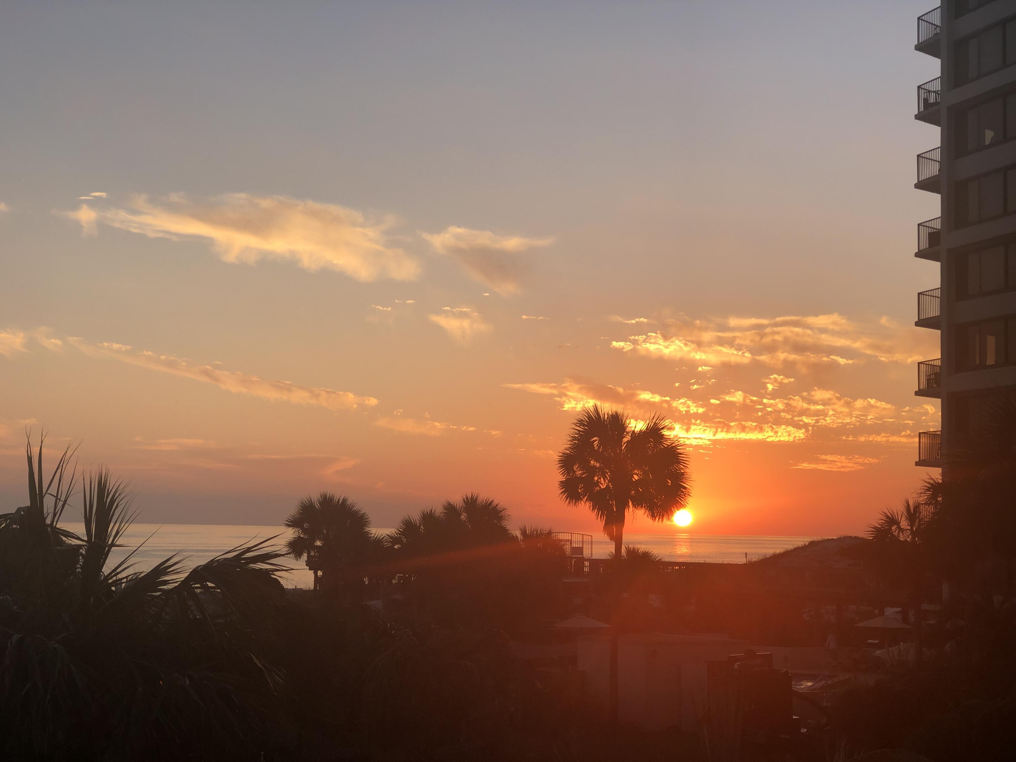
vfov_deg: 25.7
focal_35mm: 57
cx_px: 508
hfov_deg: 33.8
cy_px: 381
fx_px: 1673
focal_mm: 6.6
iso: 20
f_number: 2.8
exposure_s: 1/265
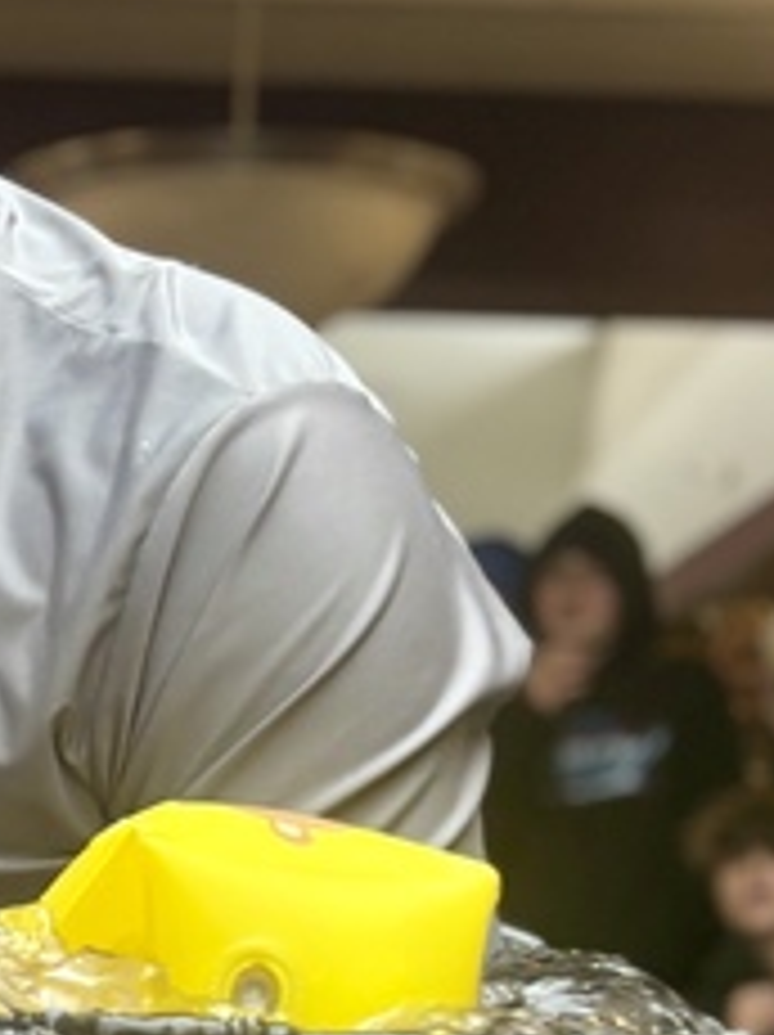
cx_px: -27
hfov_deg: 12.6
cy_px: 945
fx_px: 3465
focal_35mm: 116
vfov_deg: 16.7
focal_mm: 5.96
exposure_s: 1/121
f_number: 1.6
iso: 80
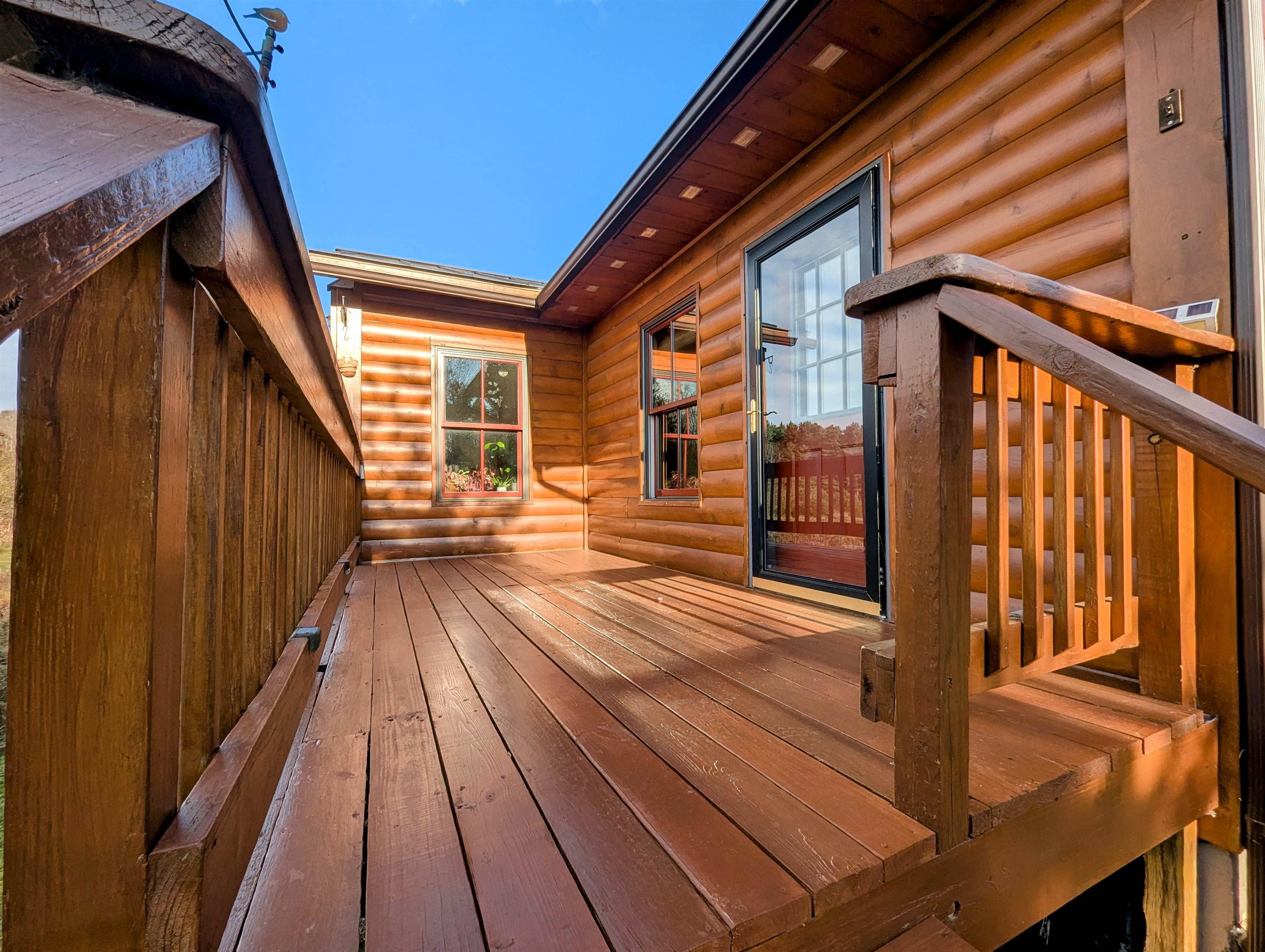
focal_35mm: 13
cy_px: 476
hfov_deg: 106.1
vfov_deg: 90.1
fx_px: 476
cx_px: 632
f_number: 2.2
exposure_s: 1/958
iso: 48
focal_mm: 1.95
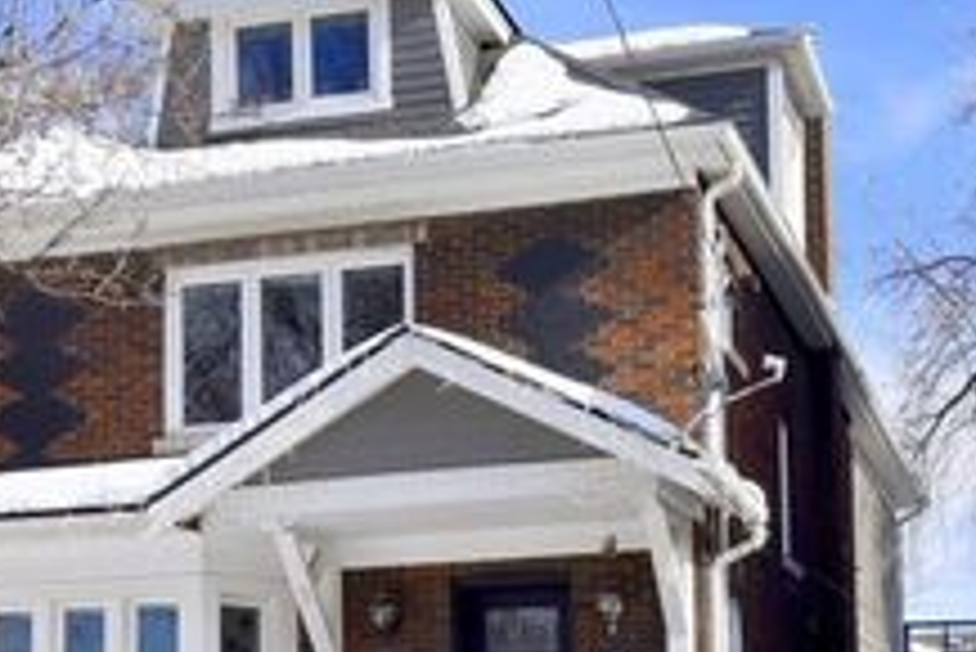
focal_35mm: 53
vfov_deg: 25.0
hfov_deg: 37.3
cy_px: 555
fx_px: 1438
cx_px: 373
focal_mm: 23
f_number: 14
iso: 500
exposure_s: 1/800
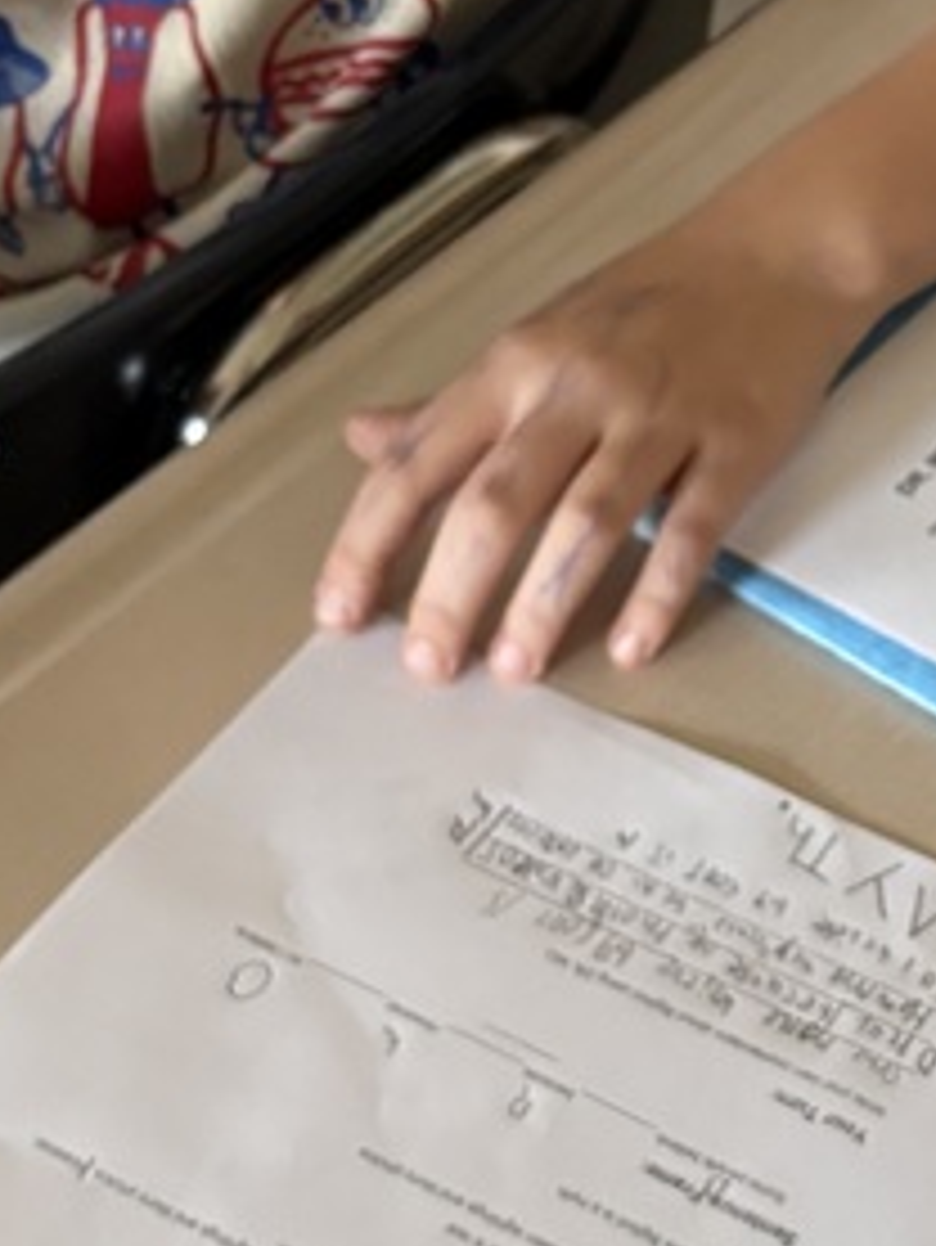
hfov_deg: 14.8
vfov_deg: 20.4
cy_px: 598
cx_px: 1174
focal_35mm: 96
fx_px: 3458
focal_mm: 5.96
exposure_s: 1/40
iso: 400
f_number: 1.6
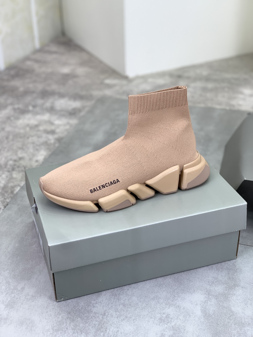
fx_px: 507
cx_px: 126
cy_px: 168
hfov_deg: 28.0
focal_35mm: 52
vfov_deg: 36.8
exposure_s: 1/100
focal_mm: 6
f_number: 2.4
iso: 20
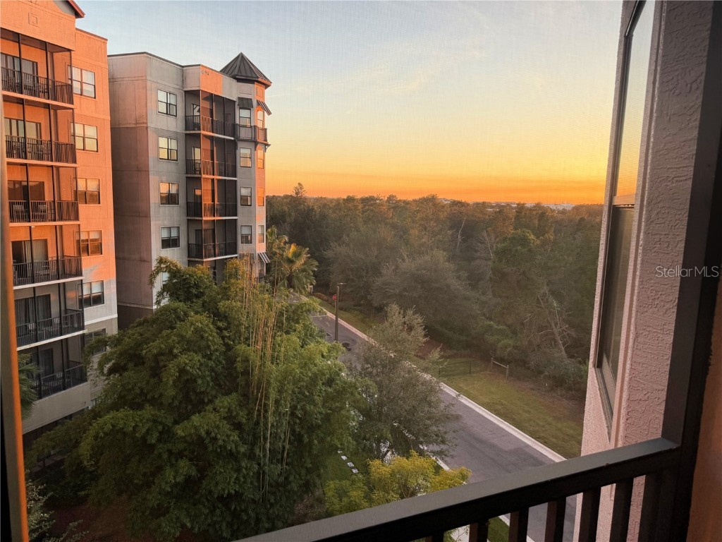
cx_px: 361
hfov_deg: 71.6
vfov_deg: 56.8
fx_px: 501
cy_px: 271
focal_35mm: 24
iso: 100
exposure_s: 1/286
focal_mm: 6.76
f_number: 1.78
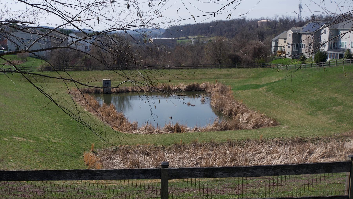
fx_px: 402
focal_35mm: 43
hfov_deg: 47.3
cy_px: 99
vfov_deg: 27.7
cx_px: 160
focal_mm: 24
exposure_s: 1/1250
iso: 320
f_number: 7.1
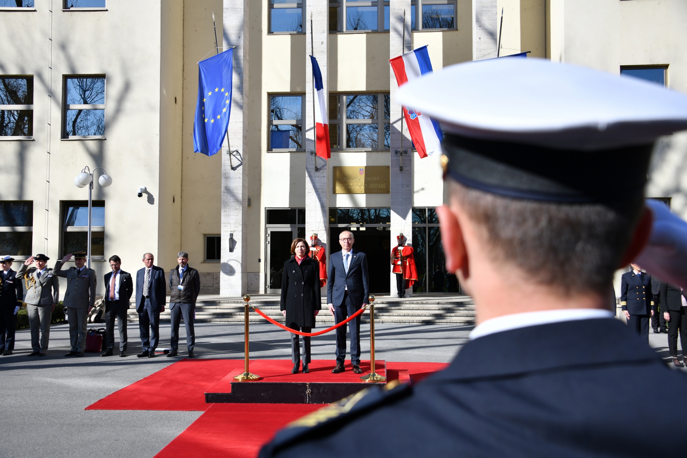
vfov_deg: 36.9
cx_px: 344
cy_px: 229
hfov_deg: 53.1
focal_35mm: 36
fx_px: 687
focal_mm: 36
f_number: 6.3
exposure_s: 1/400
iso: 100
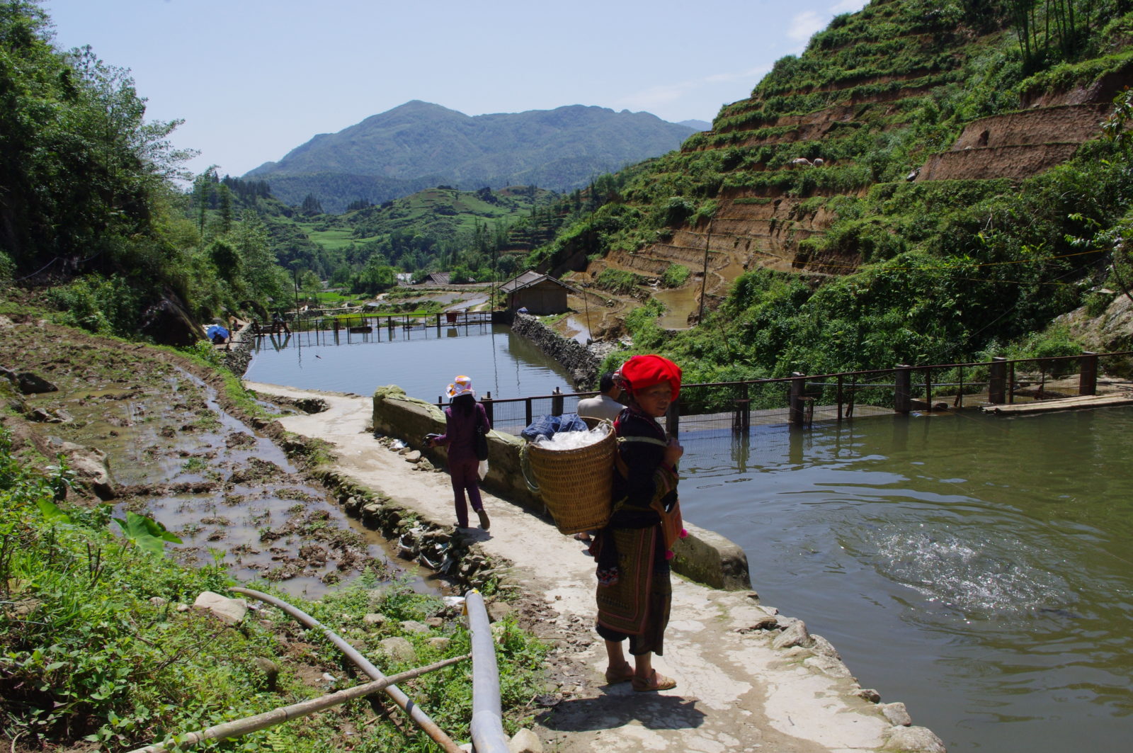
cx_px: 566
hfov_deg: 62.0
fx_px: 943
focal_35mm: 30
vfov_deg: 43.5
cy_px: 376
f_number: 14
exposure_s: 1/250
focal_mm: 20
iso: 400
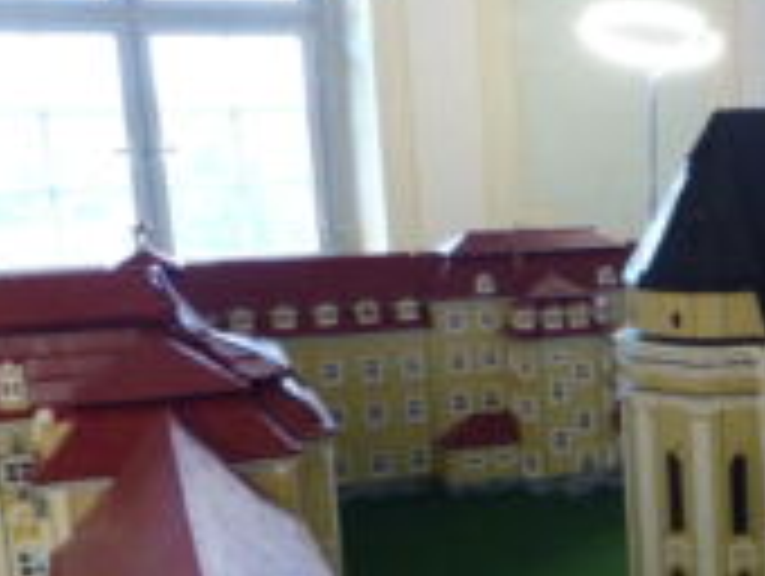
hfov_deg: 28.3
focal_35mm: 61
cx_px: 878
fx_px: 1350
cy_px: 392
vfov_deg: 24.0
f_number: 2.8
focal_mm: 4.5
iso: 400
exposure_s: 1/25
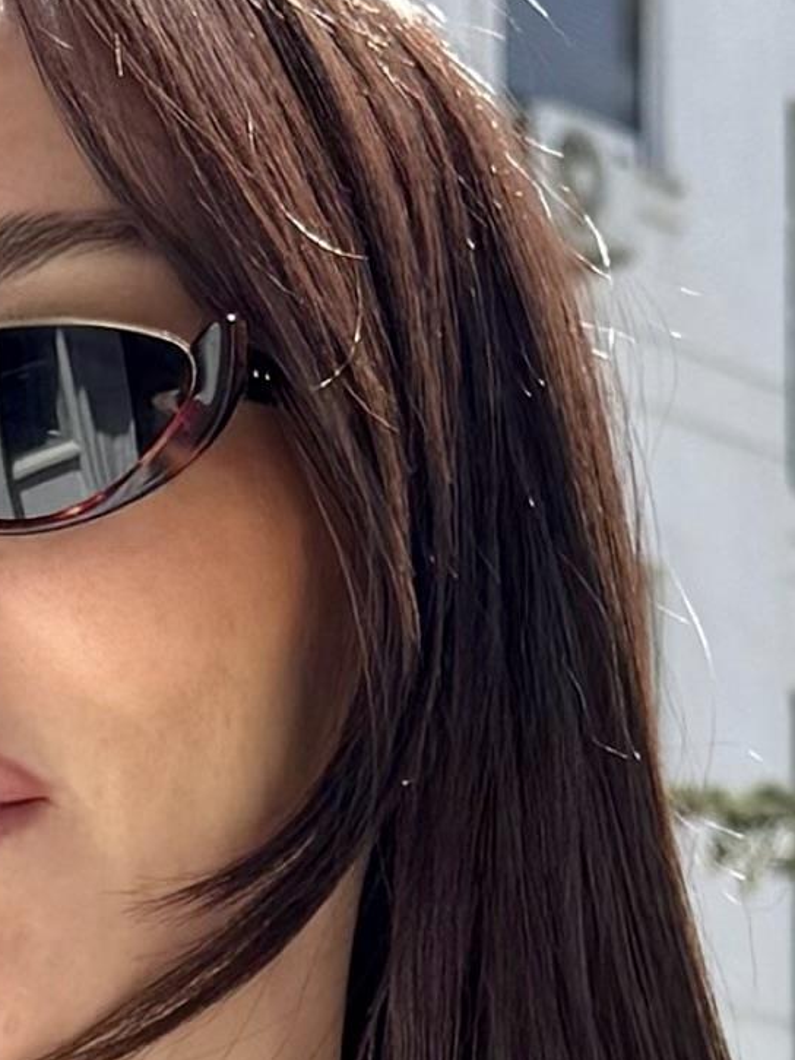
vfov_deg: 10.1
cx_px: -47
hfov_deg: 7.8
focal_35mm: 189
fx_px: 5786
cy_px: 1665
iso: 80
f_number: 1.78
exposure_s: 1/1560
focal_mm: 6.76
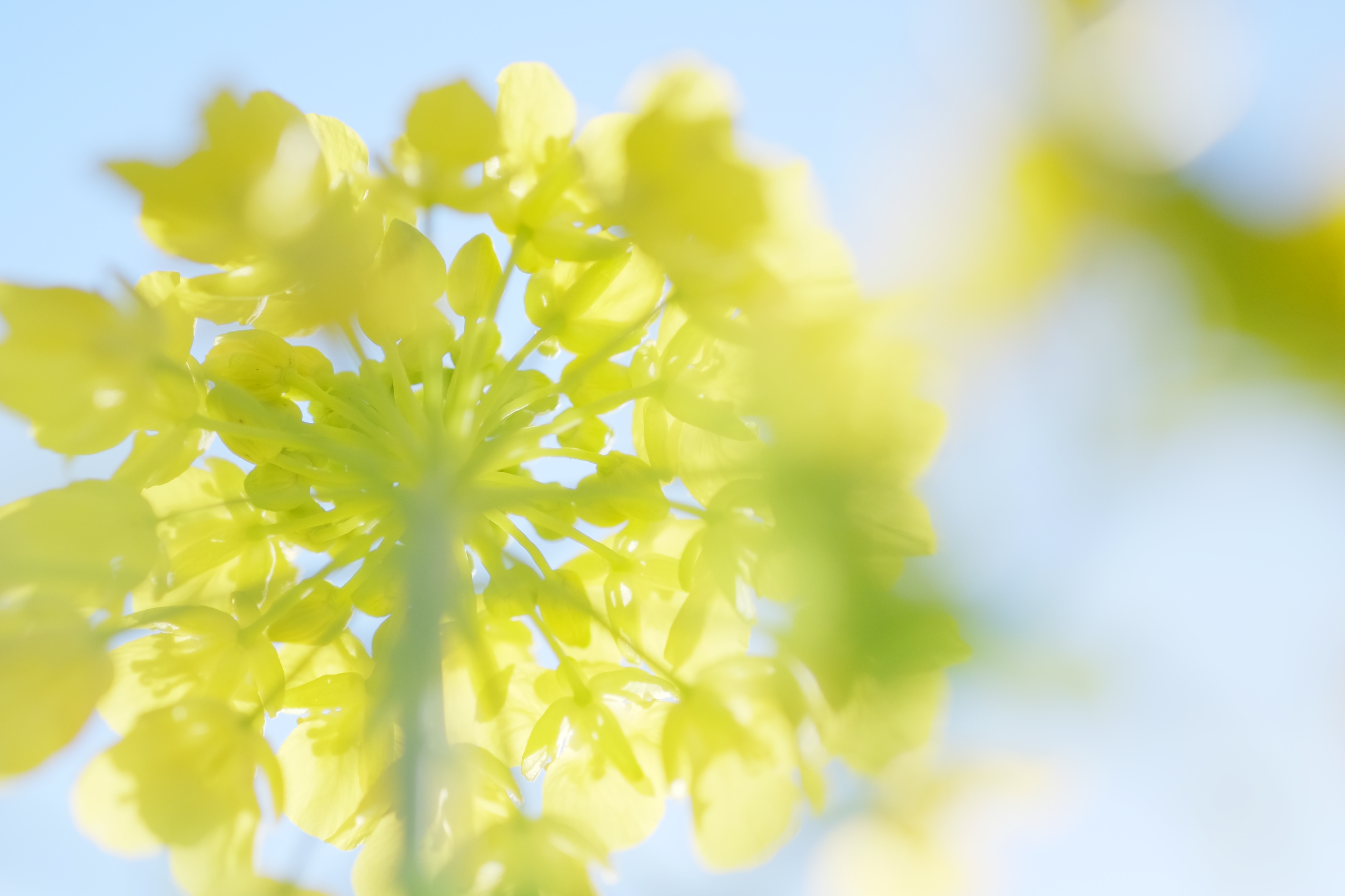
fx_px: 4222
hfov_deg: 18.1
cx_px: 552
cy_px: 539
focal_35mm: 113
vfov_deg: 12.1
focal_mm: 60
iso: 800
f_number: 2.4
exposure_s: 1/4000
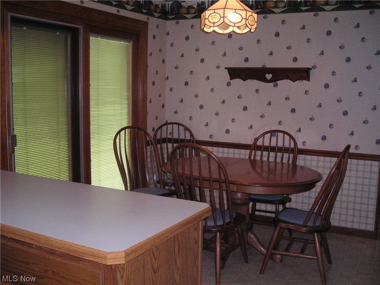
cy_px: 142
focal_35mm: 38
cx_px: 190
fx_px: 417
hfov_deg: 49.0
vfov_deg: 37.7
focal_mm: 6.3
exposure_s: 1/60.1
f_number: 3.2
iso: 106
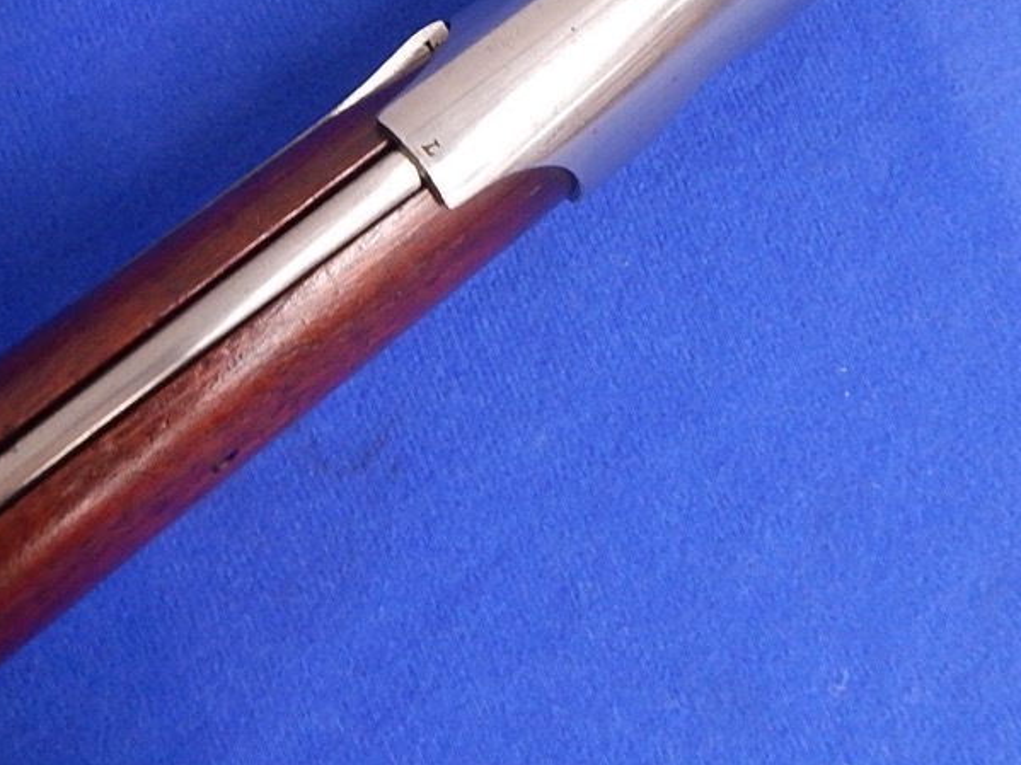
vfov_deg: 29.3
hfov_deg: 40.3
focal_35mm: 47
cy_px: 46
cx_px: 585
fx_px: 1386
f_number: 3
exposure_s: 1/25
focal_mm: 4
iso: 400
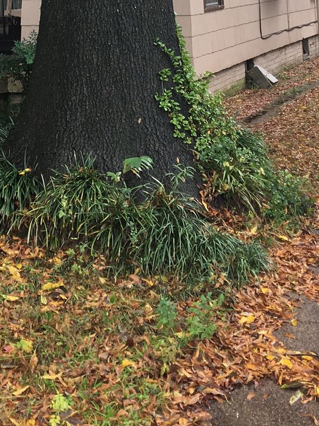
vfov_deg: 22.0
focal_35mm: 81
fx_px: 996
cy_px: -108
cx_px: 50
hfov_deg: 18.0
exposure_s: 1/40
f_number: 2.2
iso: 25
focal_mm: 4.15
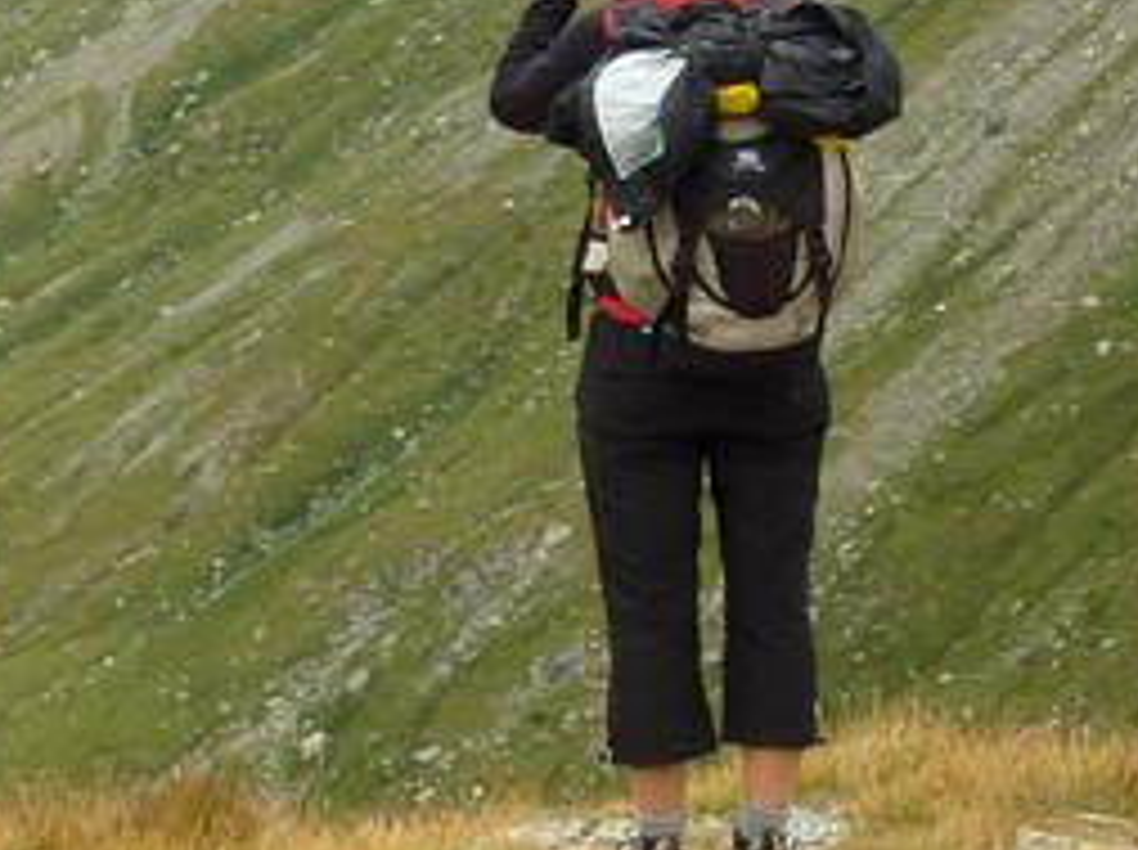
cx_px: -639
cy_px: 63
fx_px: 4990
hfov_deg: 12.3
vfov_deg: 9.7
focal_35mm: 152
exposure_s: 1/100
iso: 80
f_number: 4
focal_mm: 7.9
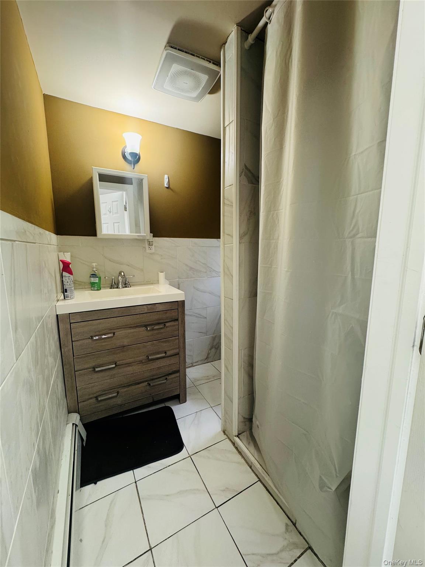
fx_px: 229
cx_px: 212
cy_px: 284
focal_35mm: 14
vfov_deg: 102.1
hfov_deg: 85.7
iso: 200
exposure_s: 1/60
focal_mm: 2.22
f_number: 2.2
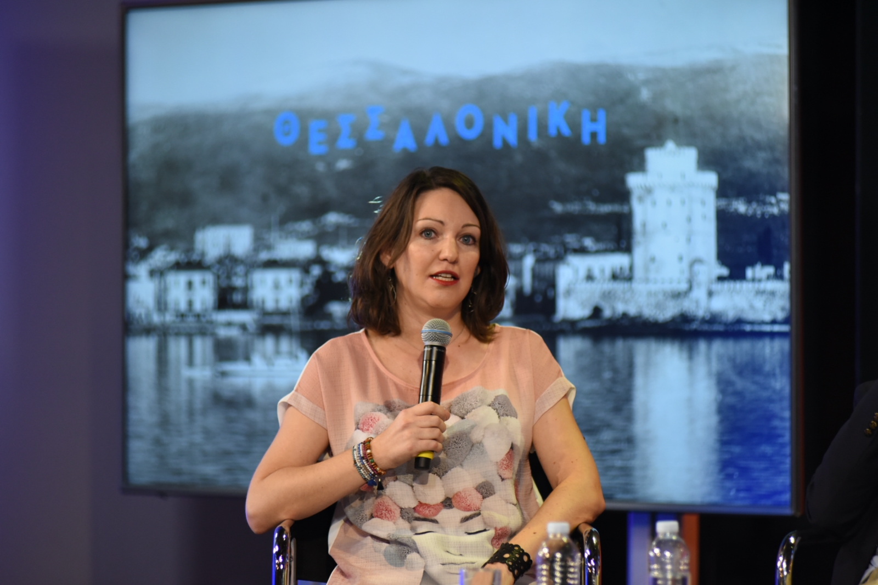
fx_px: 4512
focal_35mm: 185
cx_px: 439
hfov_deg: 11.1
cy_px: 292
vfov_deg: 7.4
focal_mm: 185
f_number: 3.2
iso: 2500
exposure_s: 1/500
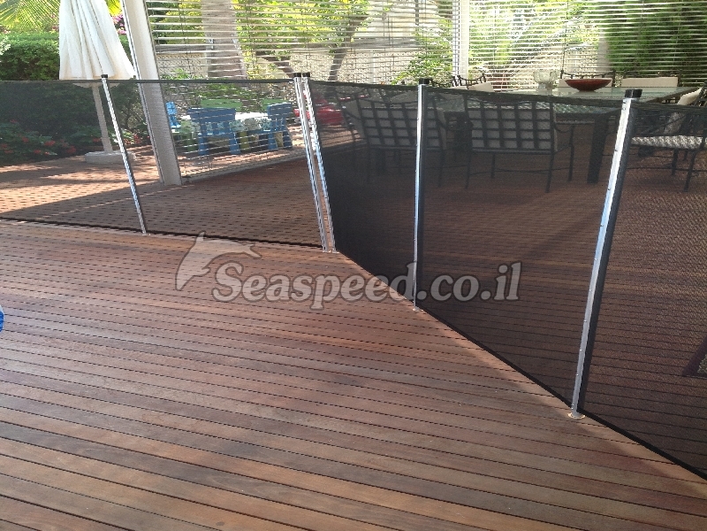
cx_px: 354
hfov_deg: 52.6
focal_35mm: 35
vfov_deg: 40.7
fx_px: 715
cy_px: 266
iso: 50
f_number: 2.4
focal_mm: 4.28
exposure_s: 1/216
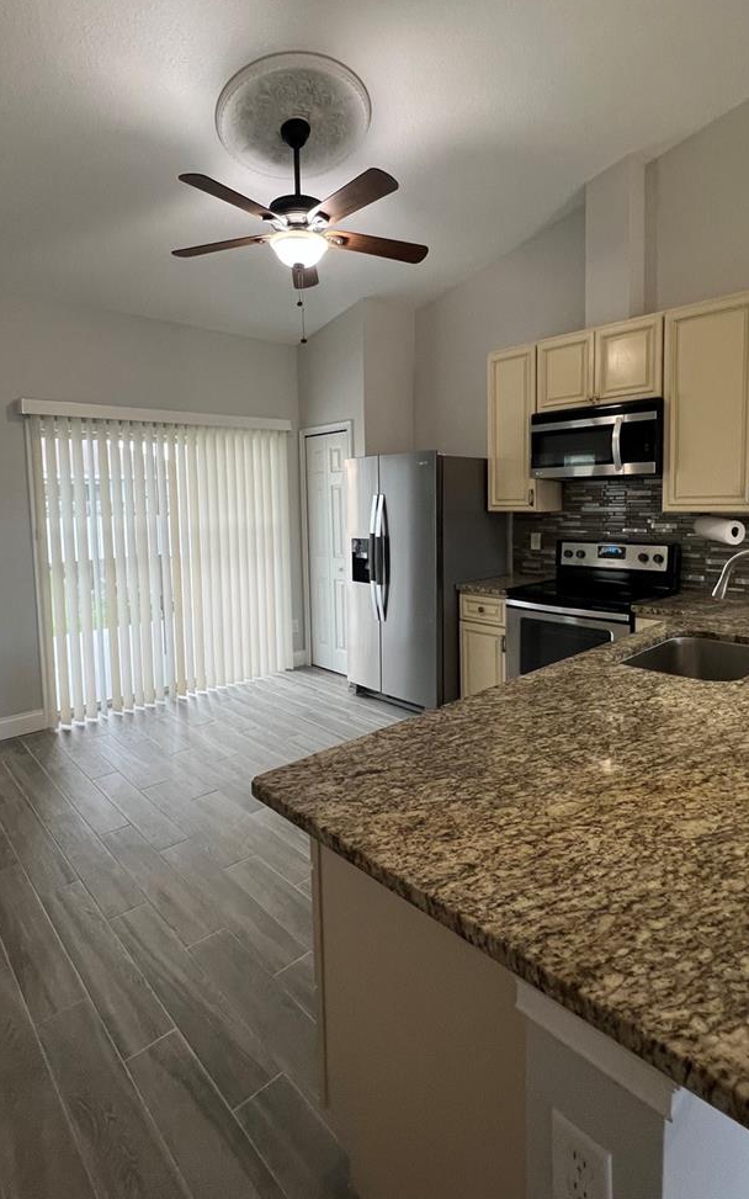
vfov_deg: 94.1
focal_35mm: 17
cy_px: 548
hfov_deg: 68.0
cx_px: 370
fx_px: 555
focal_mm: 1.57
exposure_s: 1/60
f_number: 1.8
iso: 160
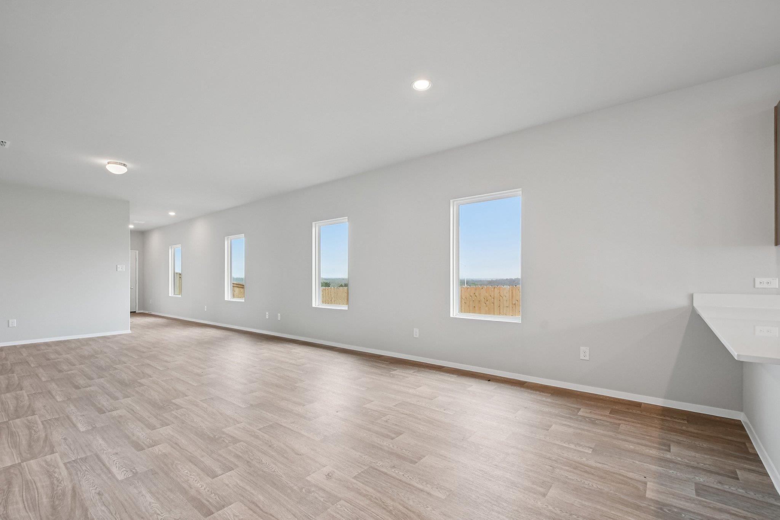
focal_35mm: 15
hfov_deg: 100.4
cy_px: 260
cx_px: 390
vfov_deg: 77.3
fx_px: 325
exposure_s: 1/125
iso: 400
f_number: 8
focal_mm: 10
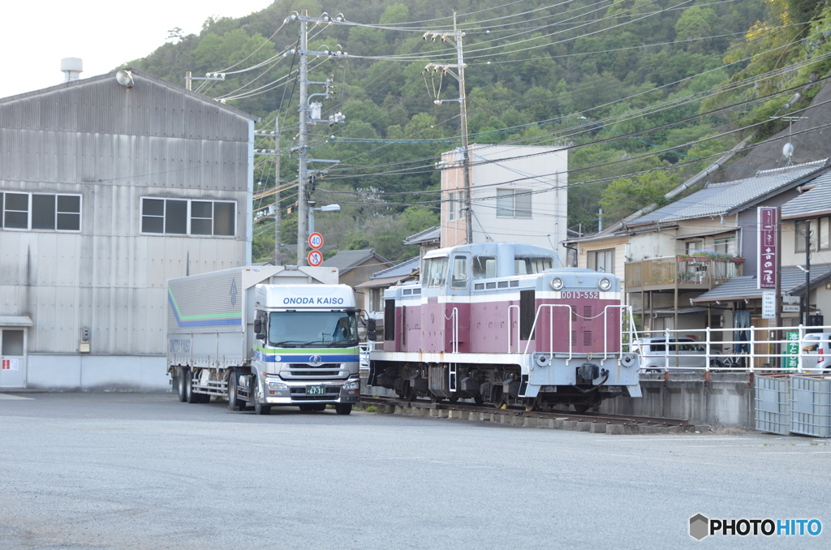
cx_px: 416
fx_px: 2418
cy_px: 275
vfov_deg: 13.0
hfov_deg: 19.5
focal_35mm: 105
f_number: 4.5
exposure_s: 1/320
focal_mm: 70
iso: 400
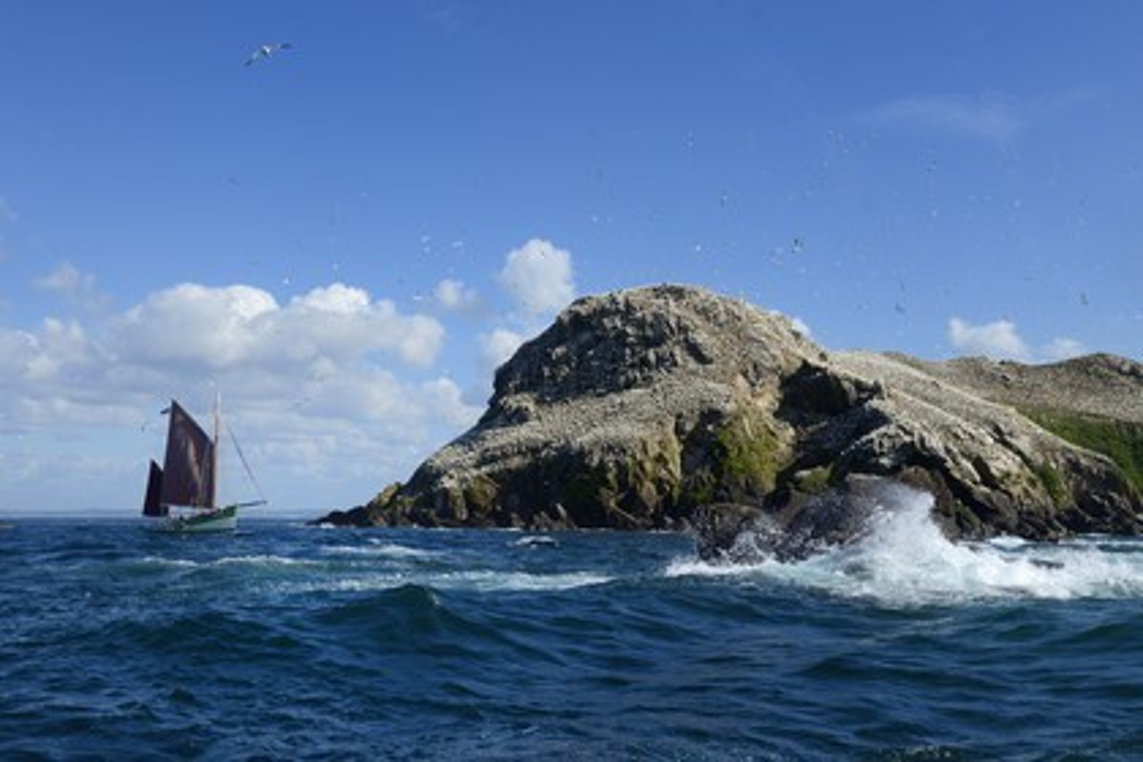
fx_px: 1270
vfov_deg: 33.4
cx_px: 572
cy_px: 381
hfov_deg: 48.5
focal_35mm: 40
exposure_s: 1/1600
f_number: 11
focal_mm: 40
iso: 800
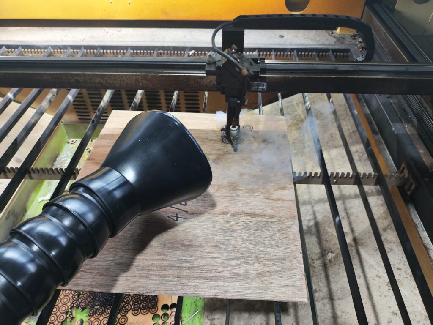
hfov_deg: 71.6
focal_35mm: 24
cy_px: 162
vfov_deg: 56.9
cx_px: 216
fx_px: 300
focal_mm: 4.68
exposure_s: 1/50
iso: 167
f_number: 1.8
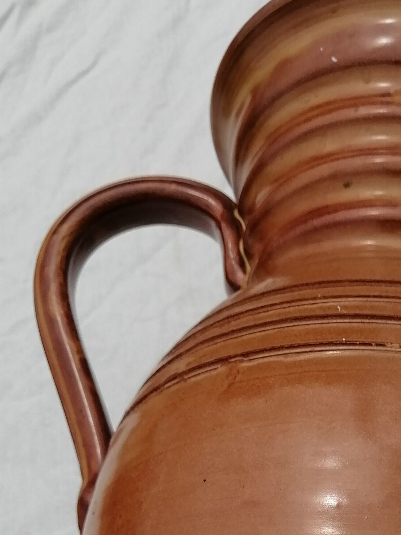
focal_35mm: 69
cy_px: 578
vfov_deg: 26.1
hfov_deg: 20.6
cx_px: 403
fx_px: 1066
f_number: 1.8
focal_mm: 3.96
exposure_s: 1/2703
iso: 50
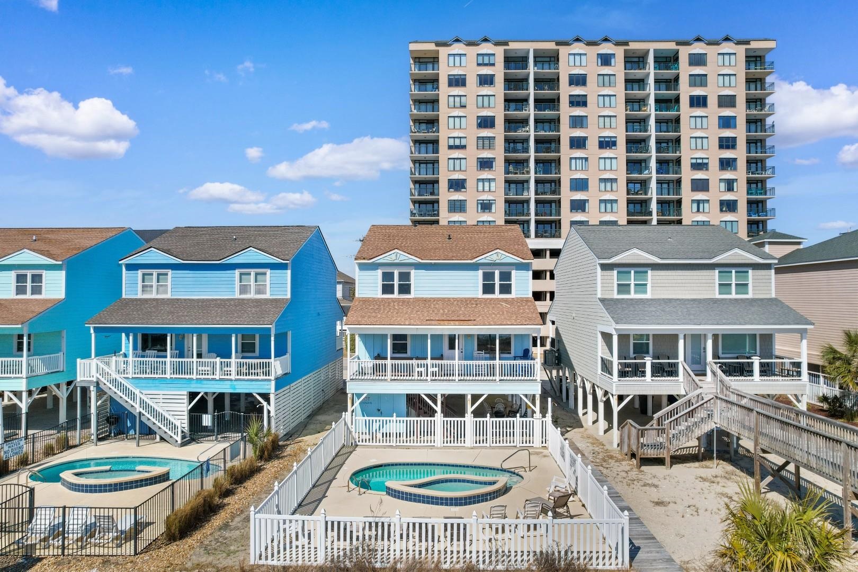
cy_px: 286
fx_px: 524
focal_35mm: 22
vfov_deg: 57.2
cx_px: 429
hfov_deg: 78.6
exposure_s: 1/1250
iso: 150
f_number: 2.8
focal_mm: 8.38
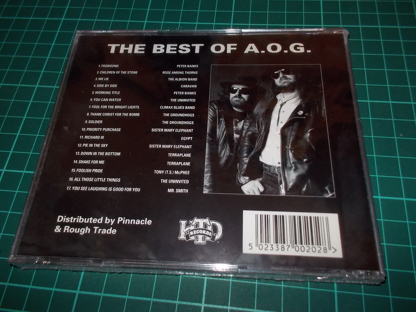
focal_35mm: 29
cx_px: 208
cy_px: 156
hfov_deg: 61.7
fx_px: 349
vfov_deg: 48.2
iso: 200
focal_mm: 4.1
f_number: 3.3
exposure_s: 1/30
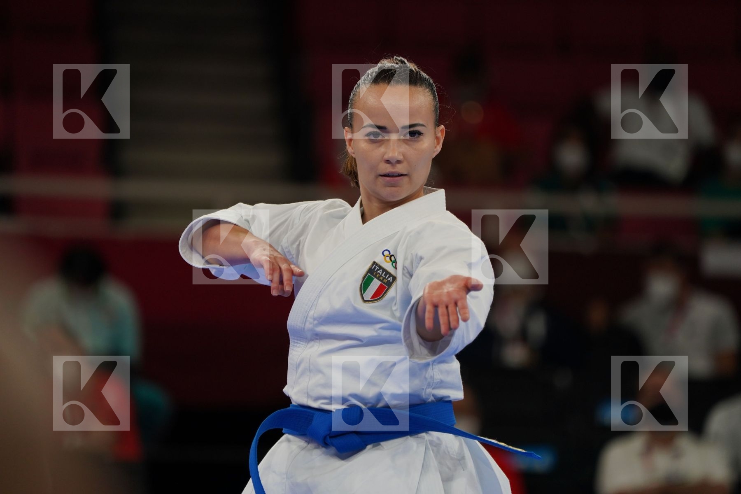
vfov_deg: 3.4
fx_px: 8233
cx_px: 370
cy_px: 247
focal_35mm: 400
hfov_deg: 5.2
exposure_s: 1/500
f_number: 5.6
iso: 800
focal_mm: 400
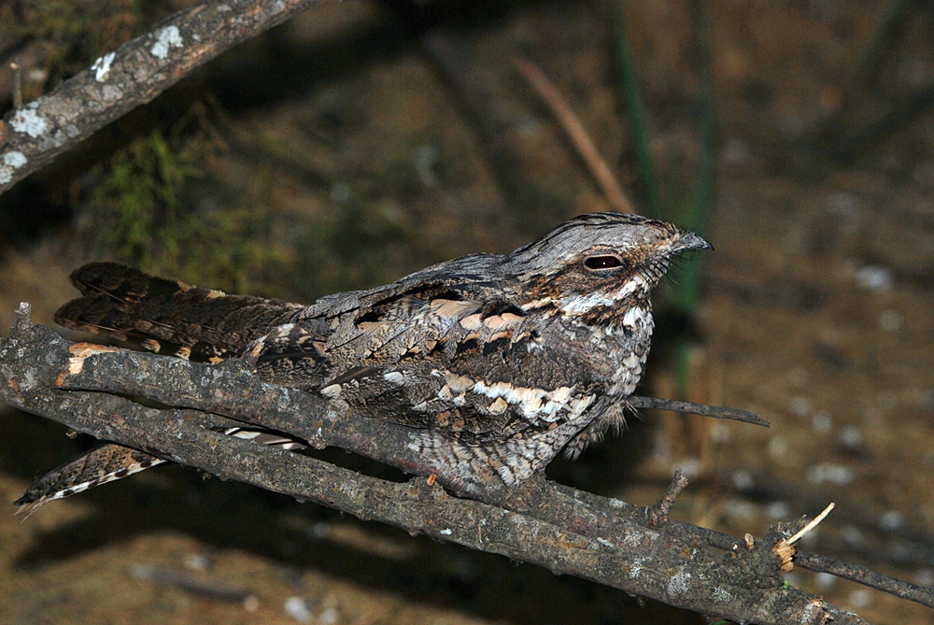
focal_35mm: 292
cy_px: 312
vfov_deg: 4.7
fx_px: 7596
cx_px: 467
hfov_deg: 7.0
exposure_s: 1/200
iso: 125
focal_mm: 195
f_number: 11
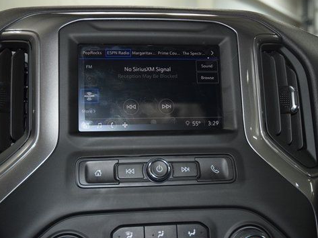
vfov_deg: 27.7
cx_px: 157
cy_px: 112
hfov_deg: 36.4
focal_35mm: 53
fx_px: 484
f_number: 3.8
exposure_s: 1/100
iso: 1100
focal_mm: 27
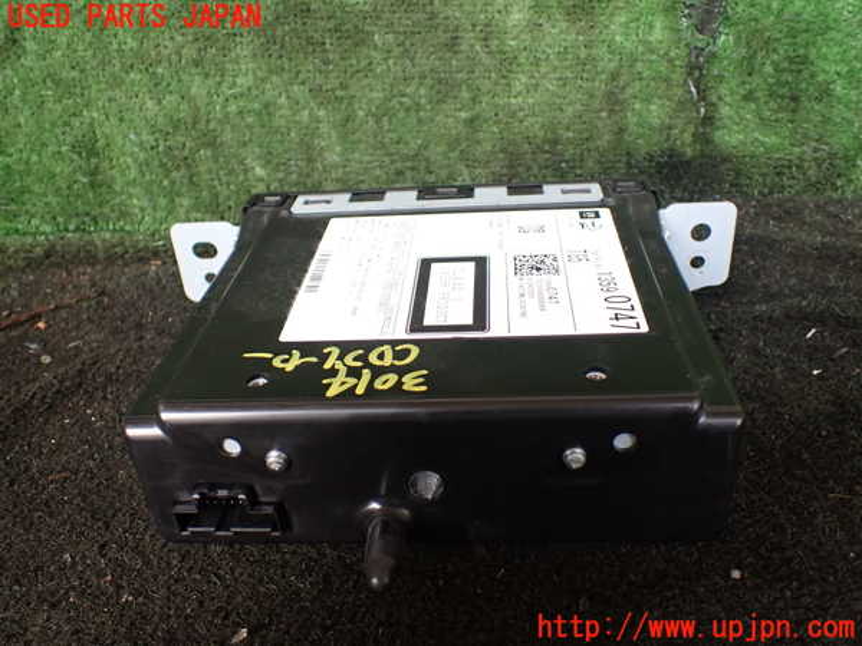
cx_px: 431
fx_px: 747
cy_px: 323
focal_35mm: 30
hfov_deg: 60.0
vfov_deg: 46.8
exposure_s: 1/125
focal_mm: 5.4
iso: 250
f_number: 2.3
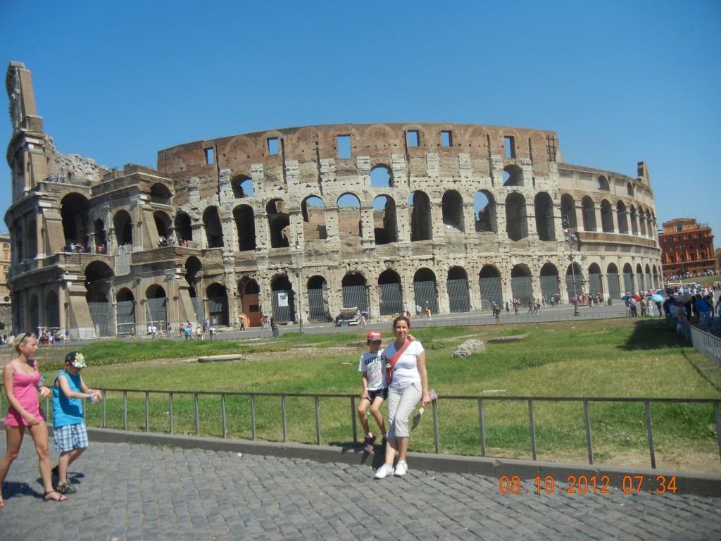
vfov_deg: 46.8
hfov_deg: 60.0
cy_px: 270
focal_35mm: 30
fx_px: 625
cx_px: 360
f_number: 7
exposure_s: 1/476
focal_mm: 5.4
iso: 160
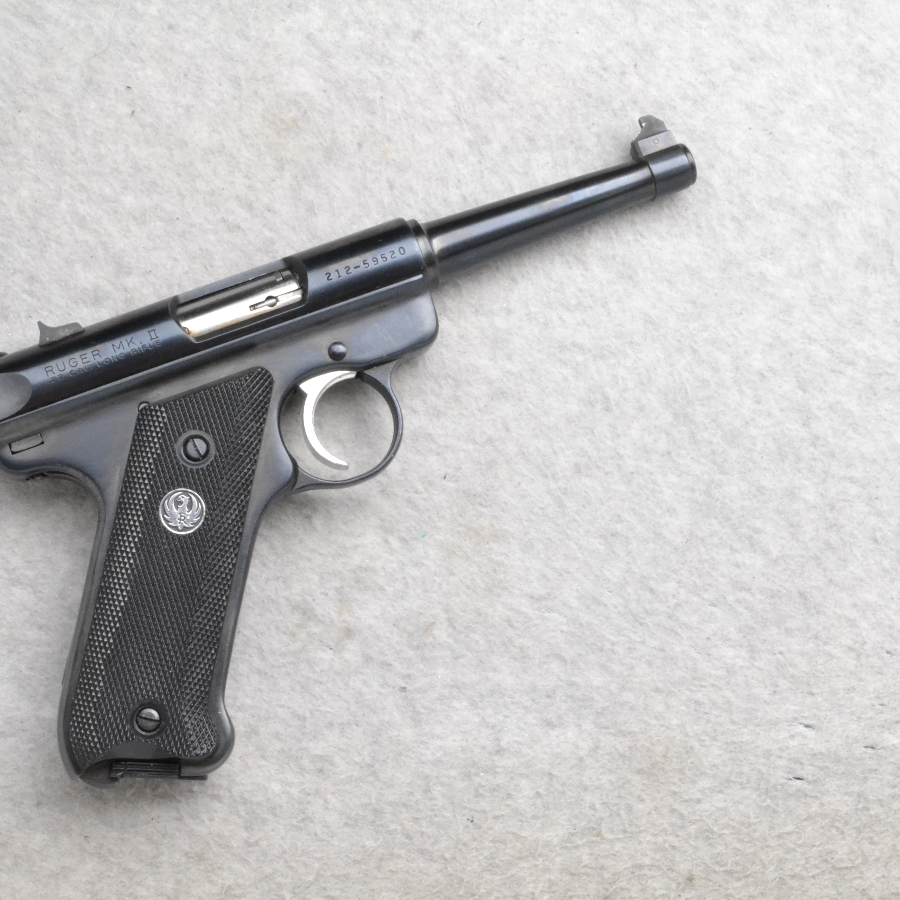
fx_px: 1824
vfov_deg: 27.7
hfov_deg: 27.4
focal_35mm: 62
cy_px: 446
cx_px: 230
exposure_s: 1/60
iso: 3200
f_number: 20
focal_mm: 32
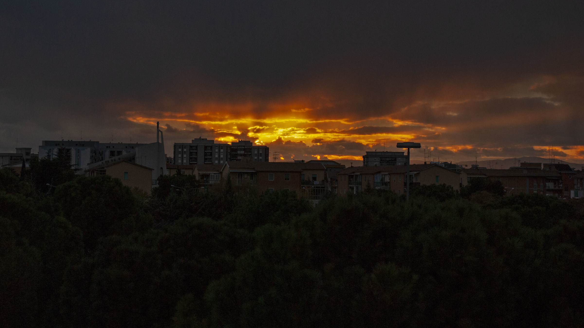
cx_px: 292
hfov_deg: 33.3
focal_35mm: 63
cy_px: 135
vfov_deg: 19.1
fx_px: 976
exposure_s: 1/80
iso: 200
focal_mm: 40
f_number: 11
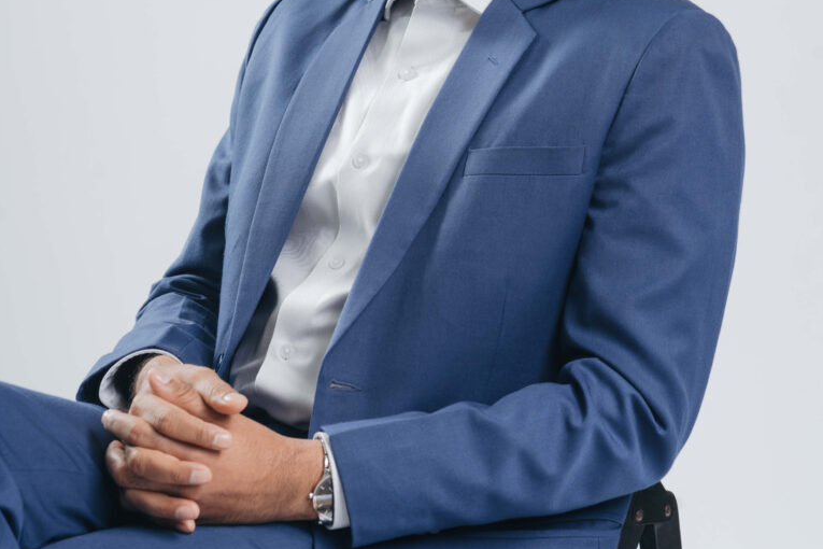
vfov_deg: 10.7
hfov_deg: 16.0
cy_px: 130
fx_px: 2926
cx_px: 411
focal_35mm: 128
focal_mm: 85
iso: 250
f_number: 8
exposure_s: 1/125
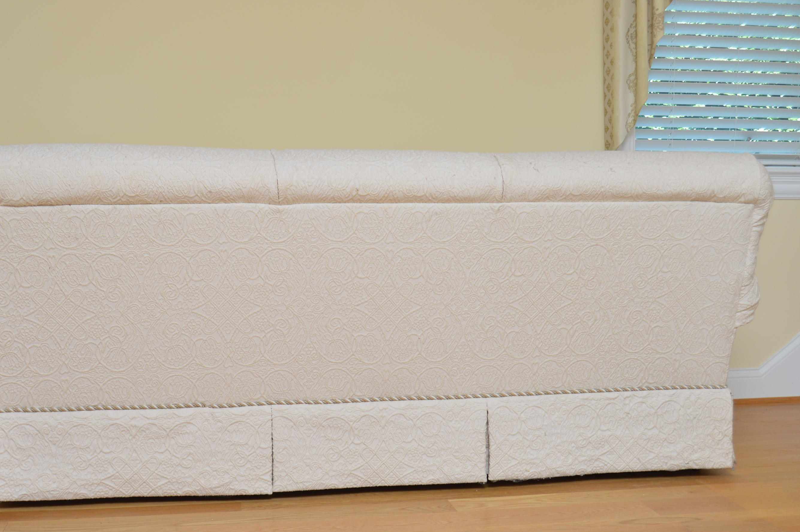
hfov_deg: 44.5
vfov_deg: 30.5
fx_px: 977
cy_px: 279
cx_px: 365
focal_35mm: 44
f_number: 5
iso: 400
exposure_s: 1/80
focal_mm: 26
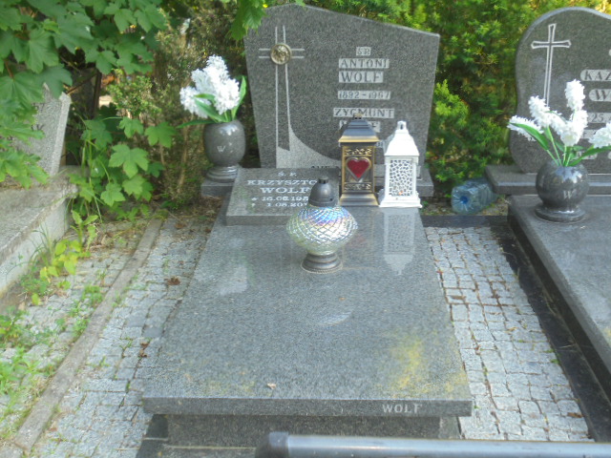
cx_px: 306
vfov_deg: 33.6
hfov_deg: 43.9
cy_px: 229
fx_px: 759
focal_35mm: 43
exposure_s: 1/30
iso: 100
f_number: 4.5
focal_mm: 7.8
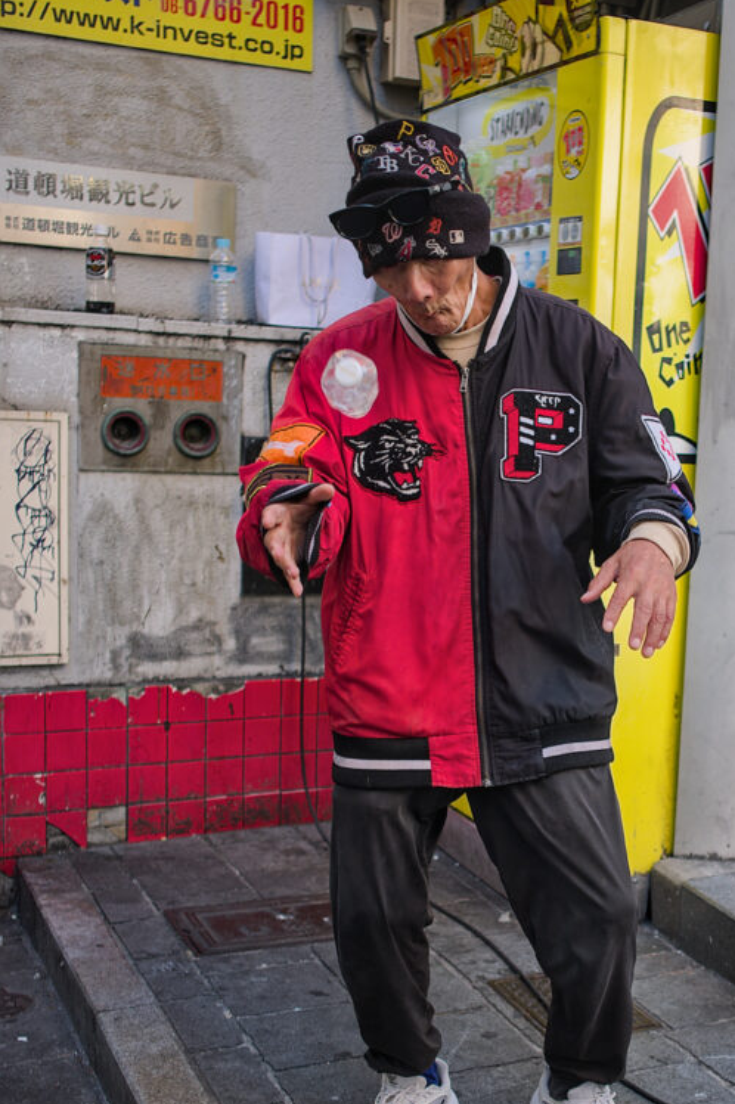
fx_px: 1655
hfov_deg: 24.7
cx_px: 565
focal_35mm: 54
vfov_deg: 36.8
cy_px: 642
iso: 200
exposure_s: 1/420
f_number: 2
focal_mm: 23
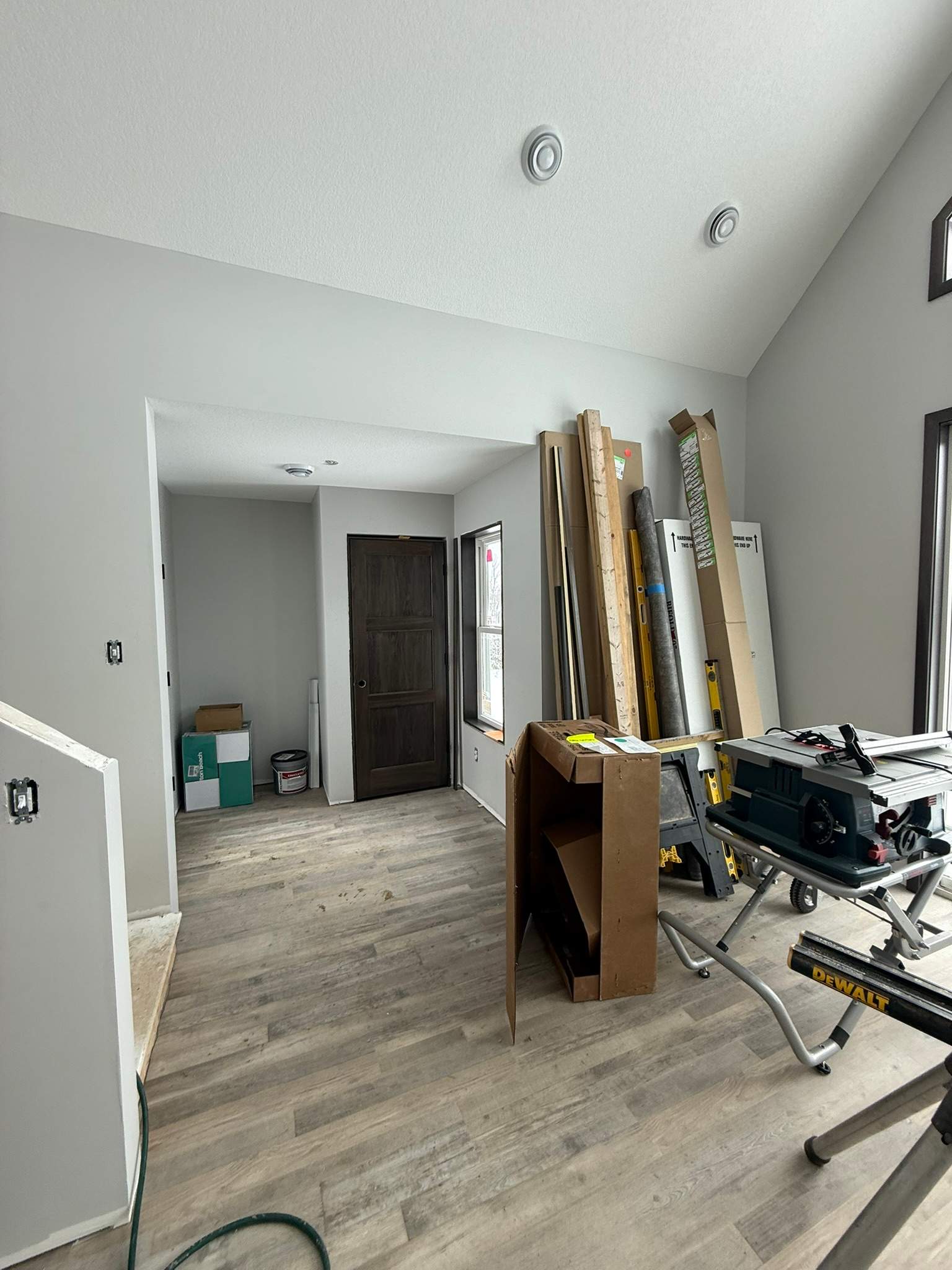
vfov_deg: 102.1
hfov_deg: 85.7
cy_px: 635
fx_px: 513
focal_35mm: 14
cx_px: 476
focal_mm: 2.22
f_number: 2.2
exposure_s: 1/99
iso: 64
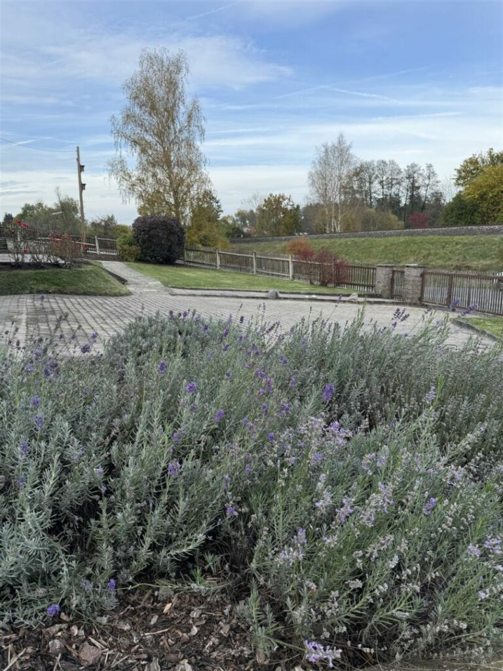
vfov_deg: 71.6
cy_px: 336
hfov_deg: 56.8
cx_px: 252
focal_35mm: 24
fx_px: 465
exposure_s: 1/1385
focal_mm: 6.76
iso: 100
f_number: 1.78
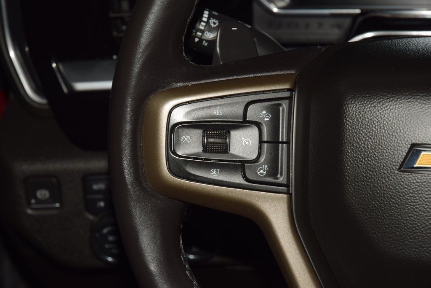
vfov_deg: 13.0
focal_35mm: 105
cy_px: 144
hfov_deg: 19.5
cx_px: 216
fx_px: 1257
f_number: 8
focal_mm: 70
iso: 100
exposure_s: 1/125
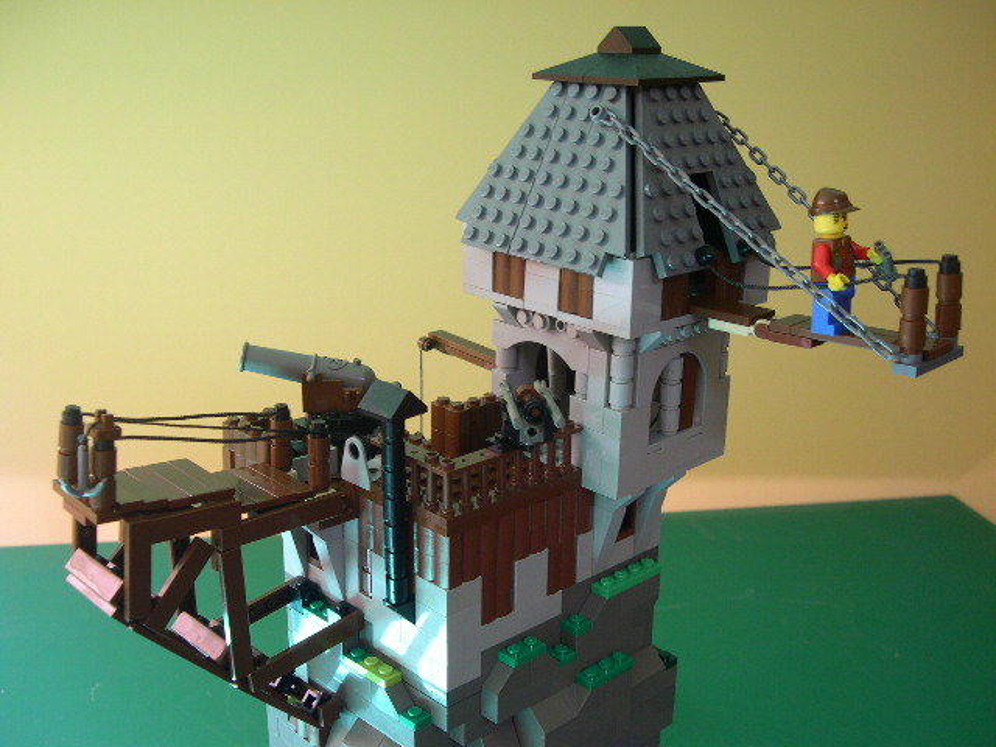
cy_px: 374
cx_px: 498
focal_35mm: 38
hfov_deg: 49.0
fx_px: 1093
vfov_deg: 37.7
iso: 100
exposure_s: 1/8.5
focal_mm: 8
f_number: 2.8
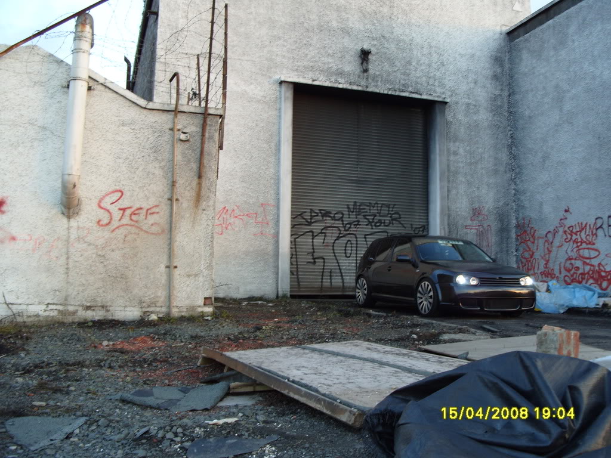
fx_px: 618
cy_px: 229
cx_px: 306
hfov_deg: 52.6
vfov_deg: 40.7
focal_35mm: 35
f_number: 2.8
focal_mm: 7.8
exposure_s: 1/45
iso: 100
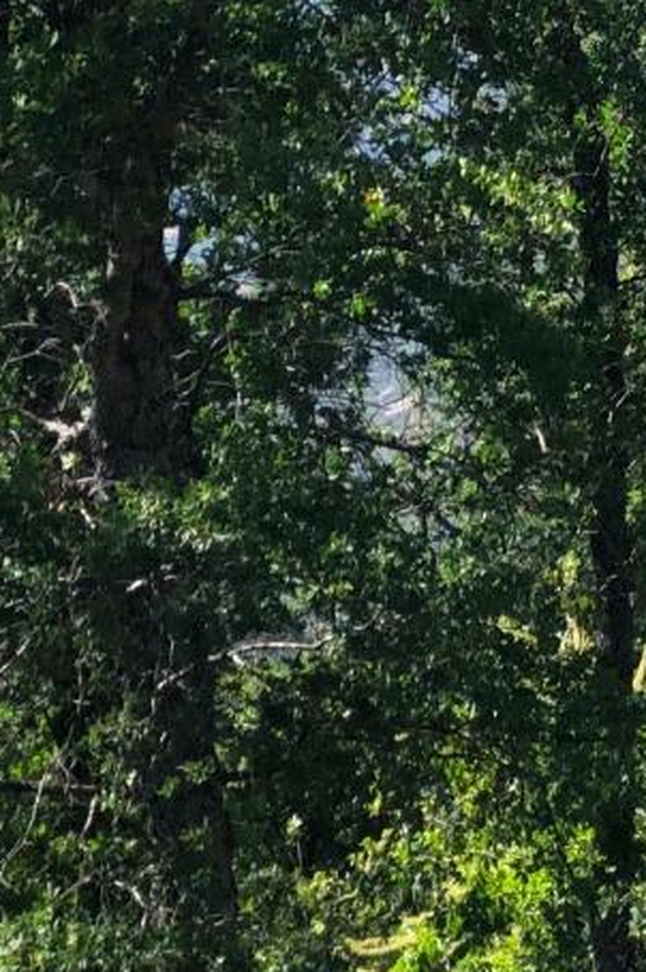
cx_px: 1591
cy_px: 72
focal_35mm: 196
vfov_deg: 10.4
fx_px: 5283
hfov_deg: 6.6
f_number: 2.8
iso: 20
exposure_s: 1/506
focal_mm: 6.6
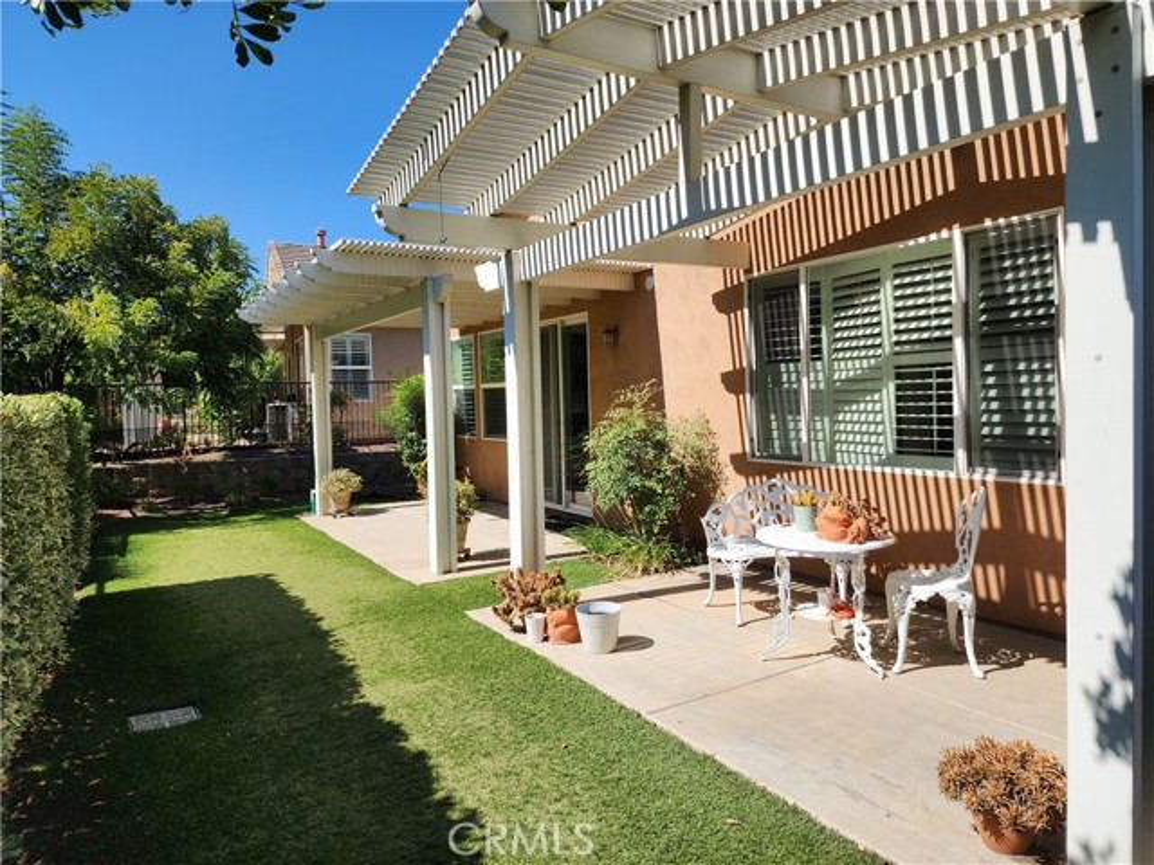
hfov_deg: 73.9
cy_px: 432
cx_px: 577
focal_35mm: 23
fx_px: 767
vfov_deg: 58.9
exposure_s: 1/1061
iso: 12
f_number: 1.8
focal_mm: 6.4
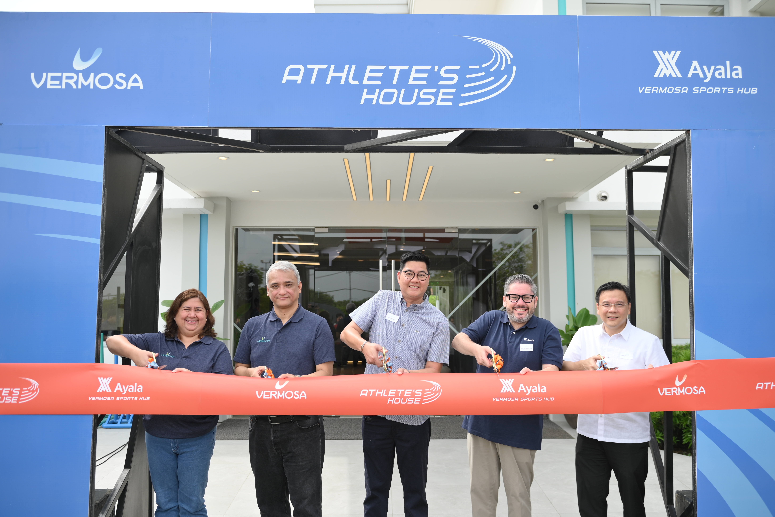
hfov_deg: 61.9
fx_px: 646
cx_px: 393
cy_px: 259
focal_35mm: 30
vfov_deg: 43.6
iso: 160
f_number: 3.2
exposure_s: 1/800
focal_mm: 29
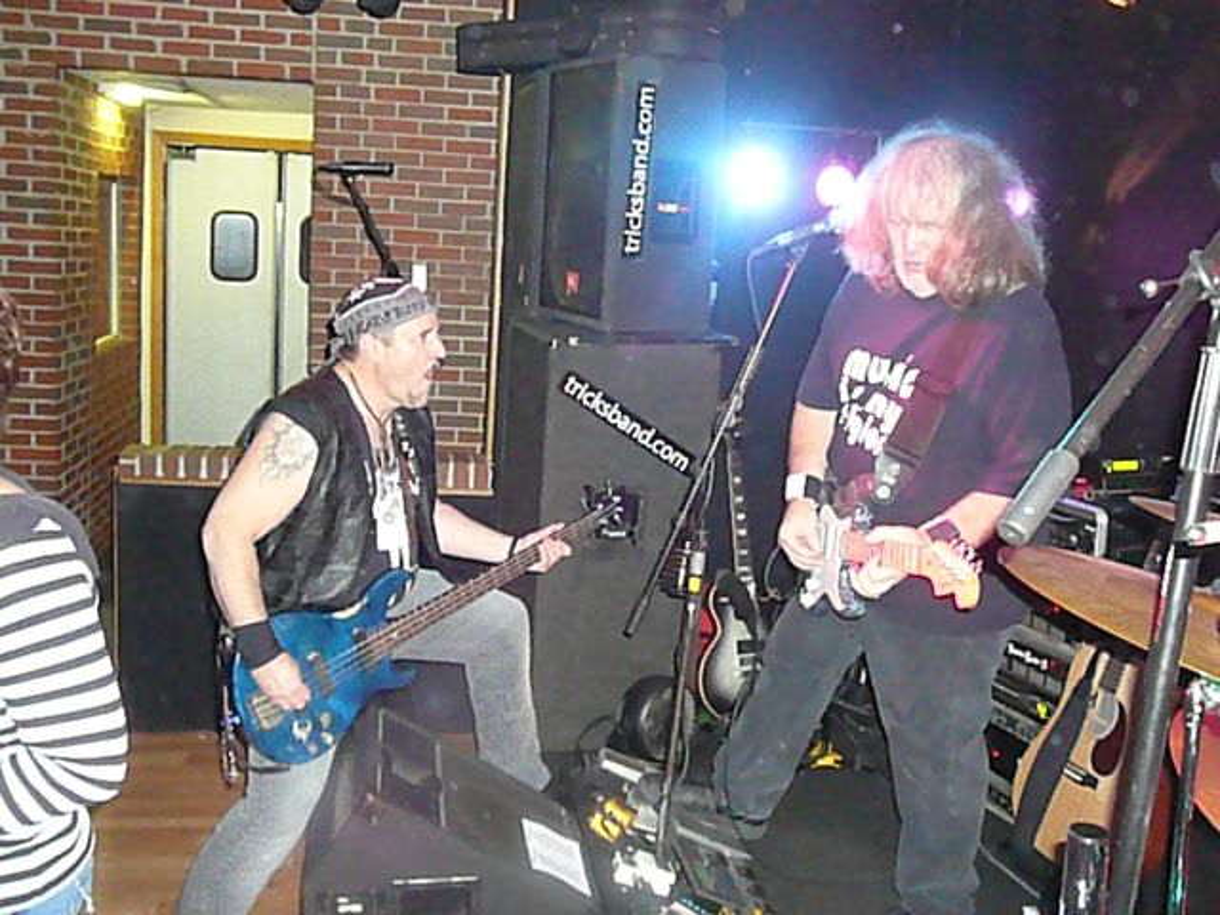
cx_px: 610
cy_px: 458
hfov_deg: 52.6
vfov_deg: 40.7
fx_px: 1234
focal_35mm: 35
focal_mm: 5.2
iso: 1600
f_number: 2.8
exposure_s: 1/30
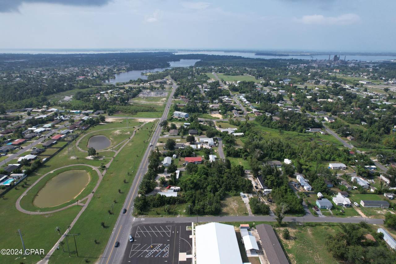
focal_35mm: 22
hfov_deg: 78.6
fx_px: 242
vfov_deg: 57.2
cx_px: 198
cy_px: 132
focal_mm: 8.38
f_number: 2.8
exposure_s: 1/1600
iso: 100
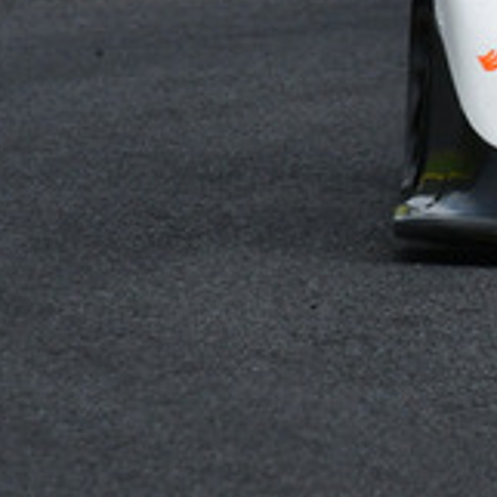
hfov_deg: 0.7
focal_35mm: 2599
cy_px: -284
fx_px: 42217
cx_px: 1117
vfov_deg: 0.7
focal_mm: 410
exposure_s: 1/640
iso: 400
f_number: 11
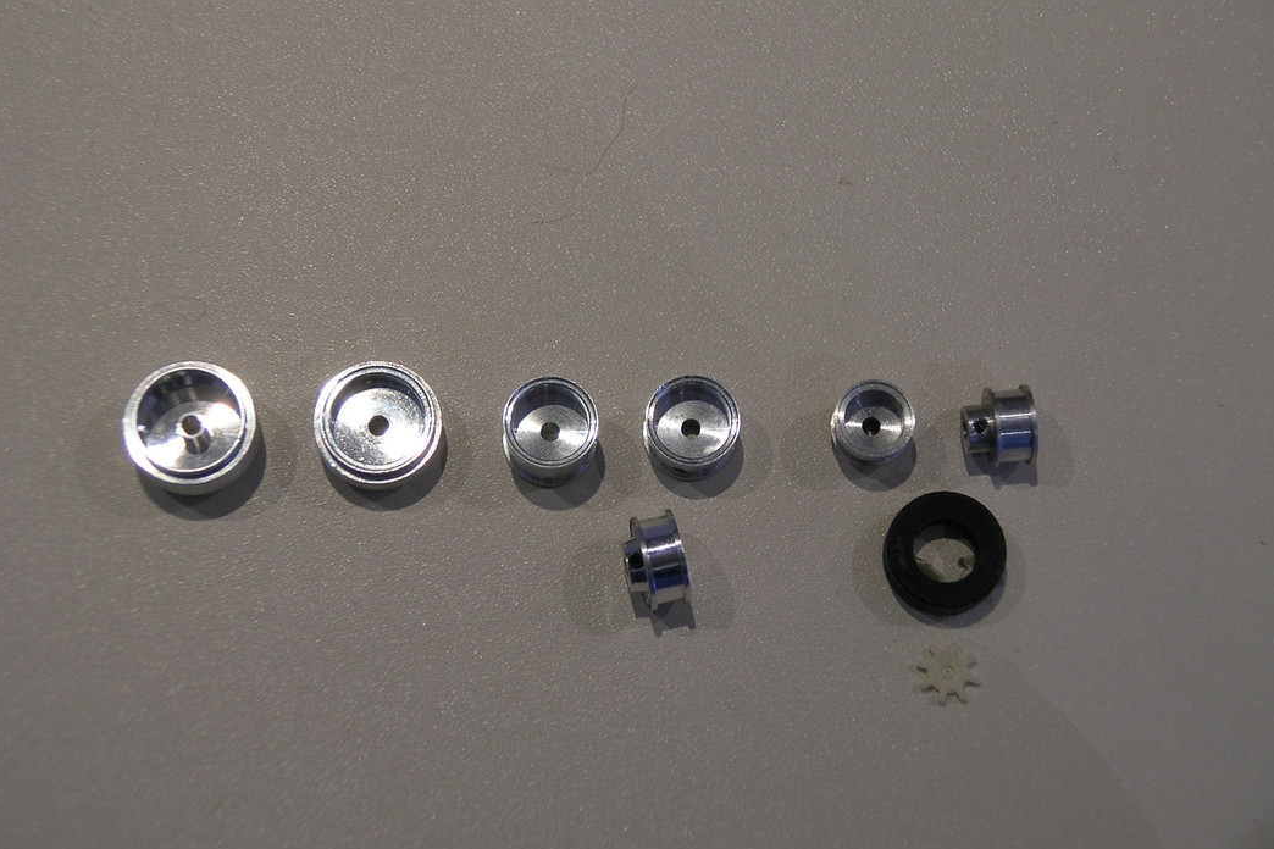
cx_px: 646
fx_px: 2937
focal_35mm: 83
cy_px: 438
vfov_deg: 16.5
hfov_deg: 24.5
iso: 50
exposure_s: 1/10.4
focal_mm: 12.8
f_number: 3.3
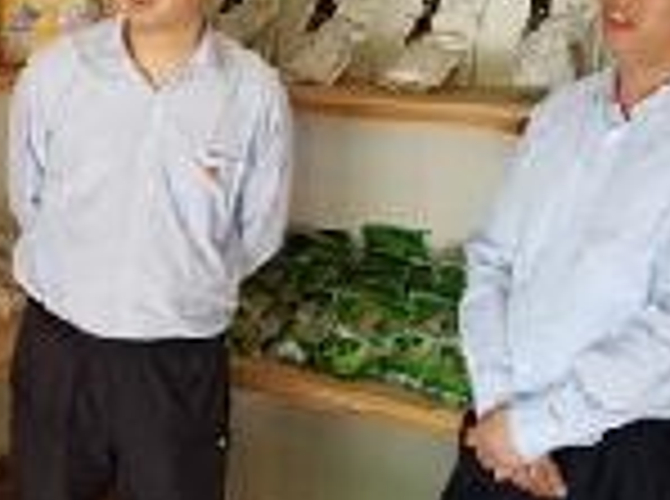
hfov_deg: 26.7
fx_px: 1352
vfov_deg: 20.9
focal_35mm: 70
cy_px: 194
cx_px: 36
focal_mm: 4.25
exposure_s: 1/50
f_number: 1.7
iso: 125
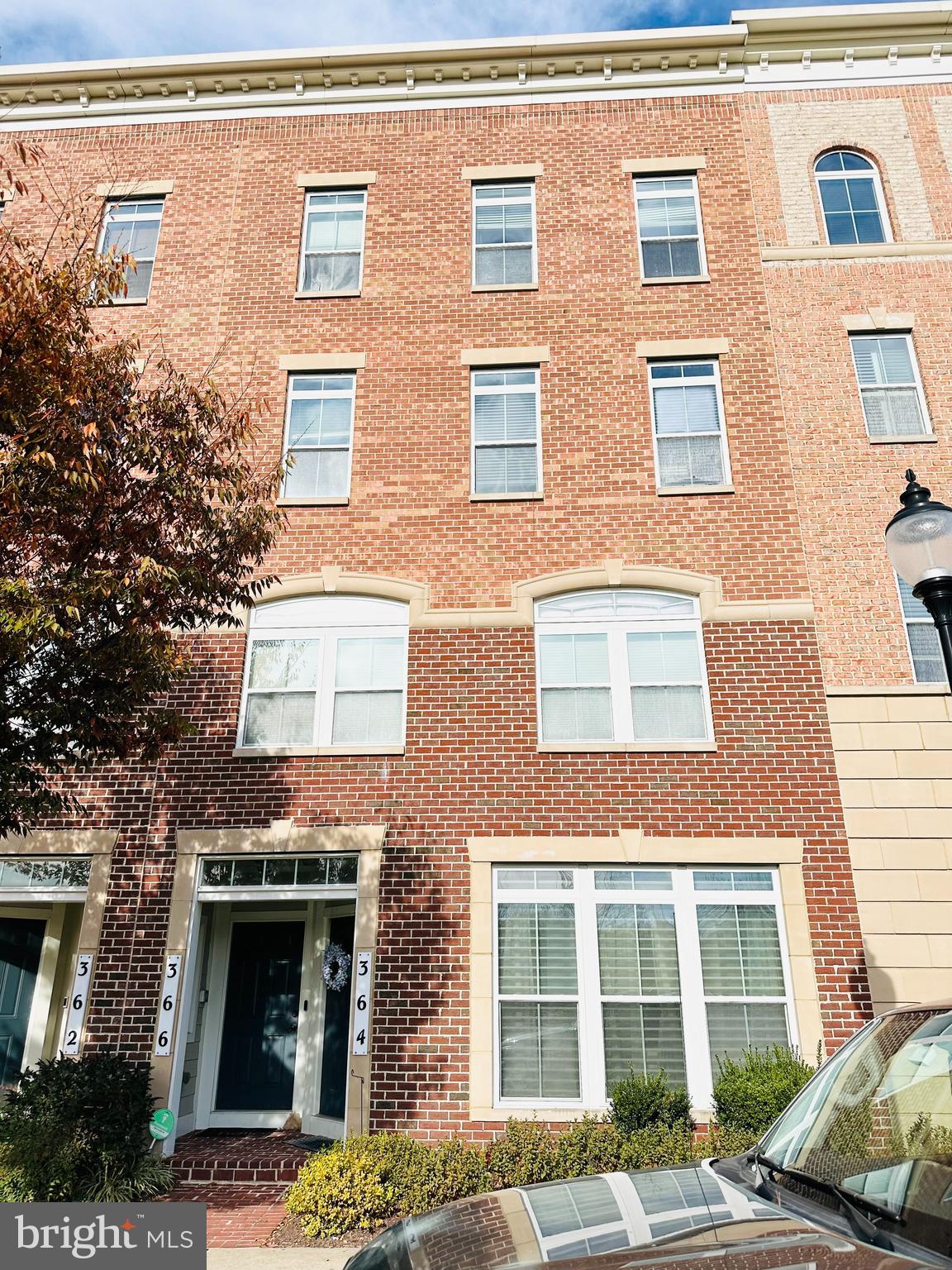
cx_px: 476
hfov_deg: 56.8
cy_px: 635
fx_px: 880
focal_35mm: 24
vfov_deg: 71.6
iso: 80
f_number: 1.78
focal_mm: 6.86
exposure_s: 1/6623
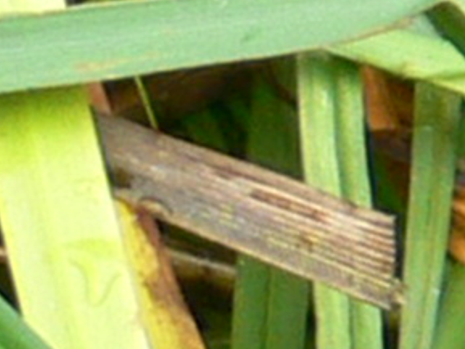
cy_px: -778
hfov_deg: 0.7
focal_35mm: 2977
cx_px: -1039
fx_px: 40007
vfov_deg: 0.5
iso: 80
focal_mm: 88.8
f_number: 5
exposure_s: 1/125
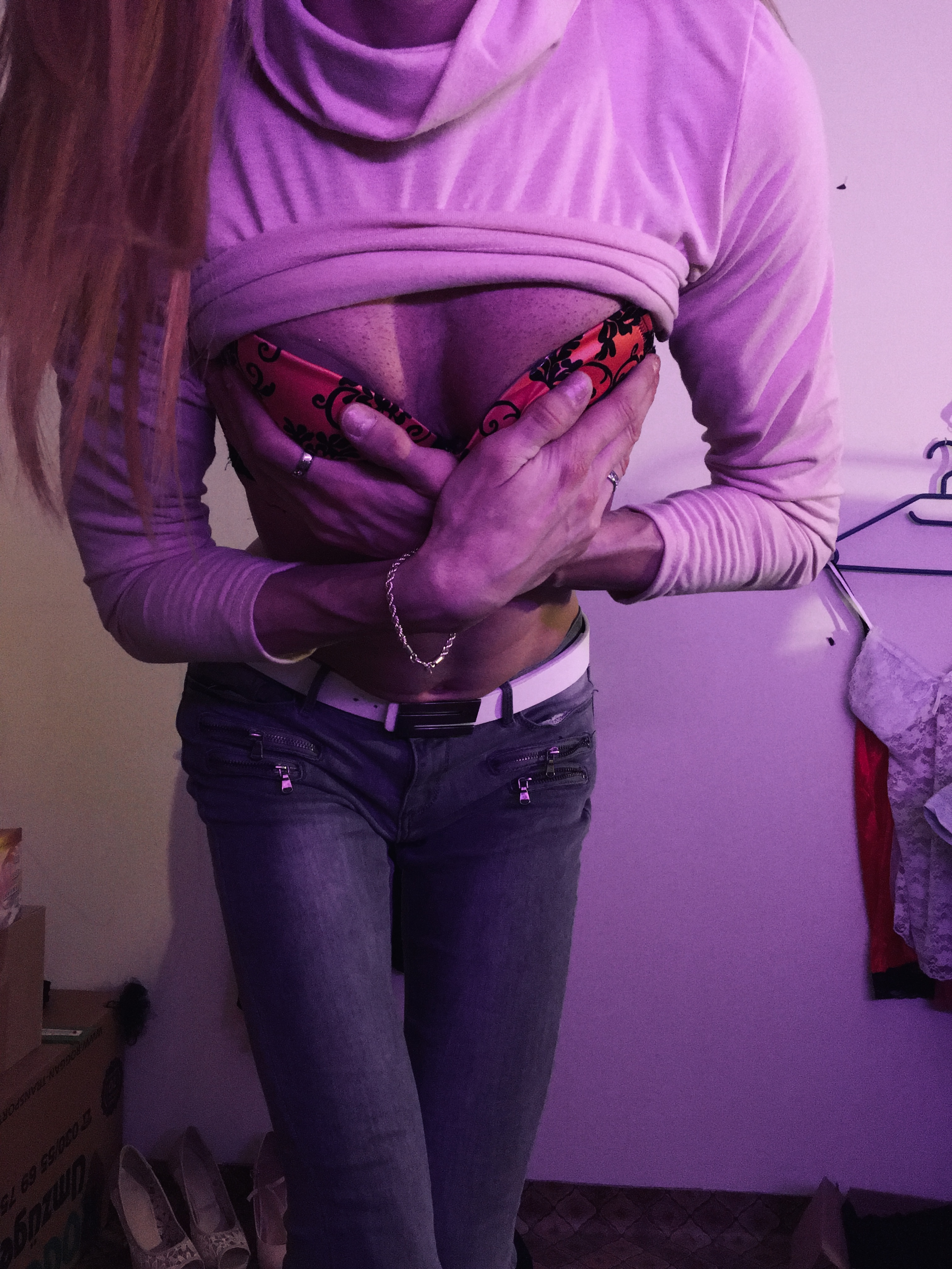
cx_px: 476
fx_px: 1063
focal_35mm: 29
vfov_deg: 61.7
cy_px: 634
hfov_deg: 48.2
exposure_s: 1/17
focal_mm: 4.15
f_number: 2.2
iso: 500
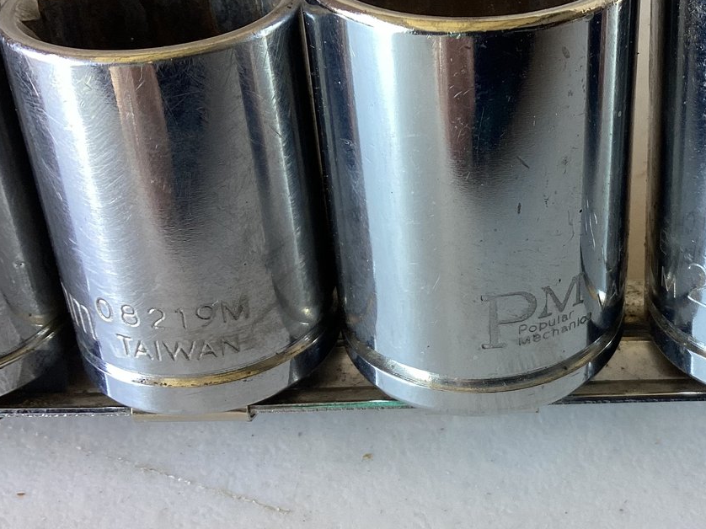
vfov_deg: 26.1
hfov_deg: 33.5
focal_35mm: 56
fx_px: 1142
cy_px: 225
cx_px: 552
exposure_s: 1/60
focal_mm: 3.3
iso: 64
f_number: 2.4
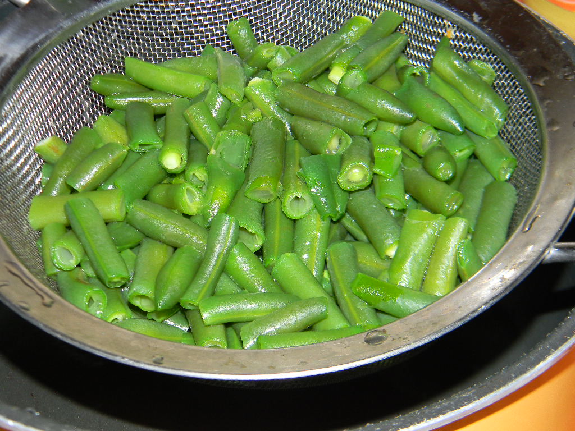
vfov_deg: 17.8
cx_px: 288
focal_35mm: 83
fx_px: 1379
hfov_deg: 23.6
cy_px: 216
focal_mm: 15.1
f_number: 4.5
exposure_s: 1/30
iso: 200
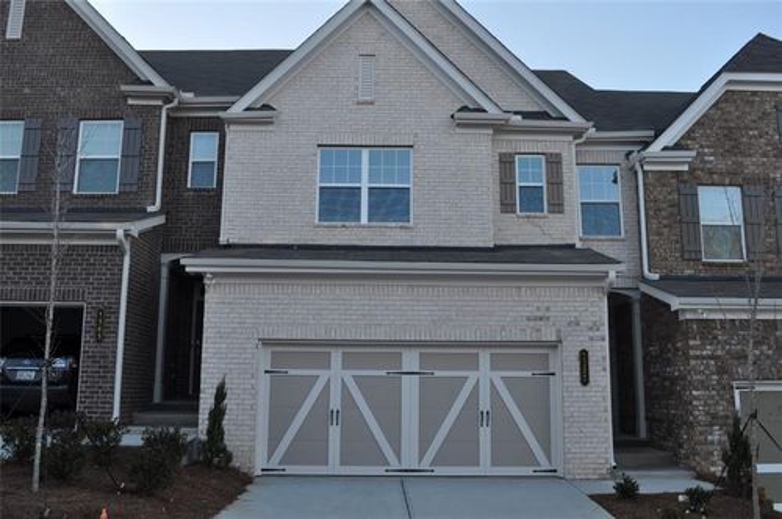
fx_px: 716
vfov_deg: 39.9
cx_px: 391
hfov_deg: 57.3
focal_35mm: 33
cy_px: 260
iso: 200
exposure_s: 1/160
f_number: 6.3
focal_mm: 22
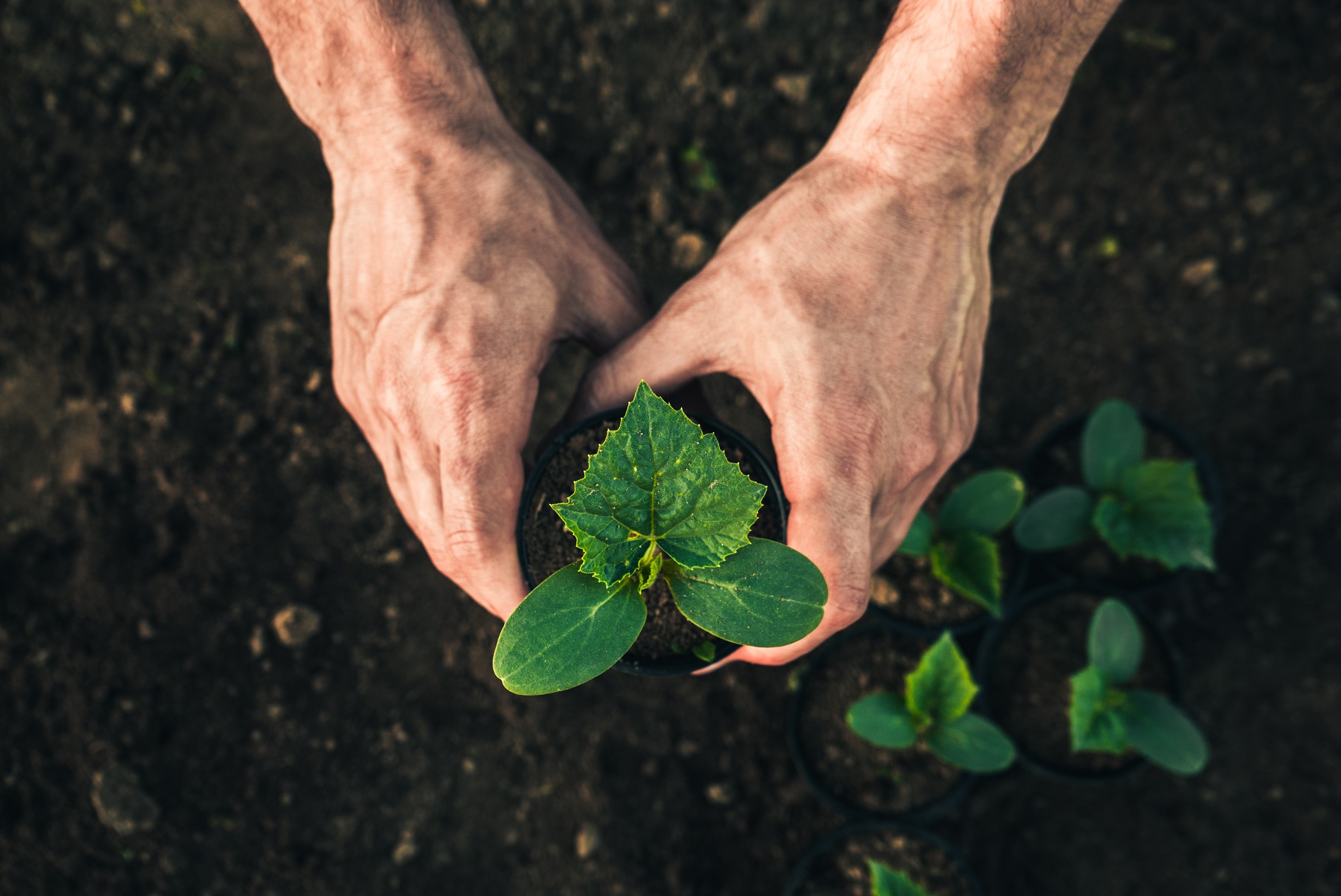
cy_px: 448
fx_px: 1230
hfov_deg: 57.2
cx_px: 670
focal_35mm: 33
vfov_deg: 40.0
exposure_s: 1/125
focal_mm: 33
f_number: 5.6
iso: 320
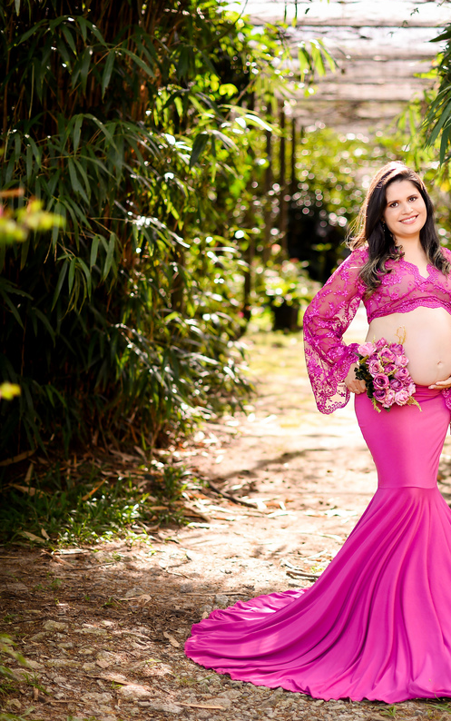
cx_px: 385
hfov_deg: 16.8
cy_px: 359
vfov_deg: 26.8
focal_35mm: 77
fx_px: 1513
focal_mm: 50
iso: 100
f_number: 2
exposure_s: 1/320
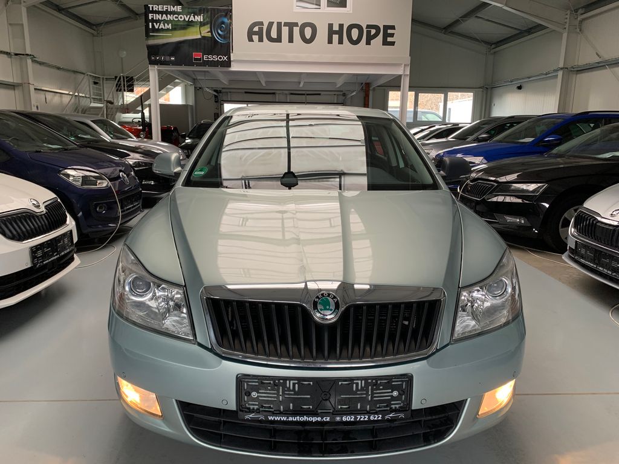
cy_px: 232
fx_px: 465
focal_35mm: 26
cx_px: 310
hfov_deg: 67.3
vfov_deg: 53.1
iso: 125
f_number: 1.8
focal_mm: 4.25
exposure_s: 1/60
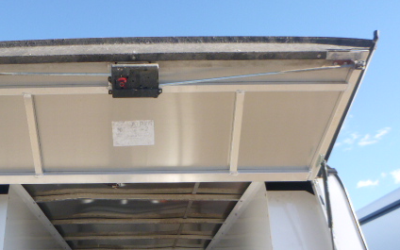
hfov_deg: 48.5
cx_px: 134
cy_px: 158
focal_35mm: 40
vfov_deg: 31.8
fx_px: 436
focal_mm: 4.5
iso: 100
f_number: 3.9
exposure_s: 1/160
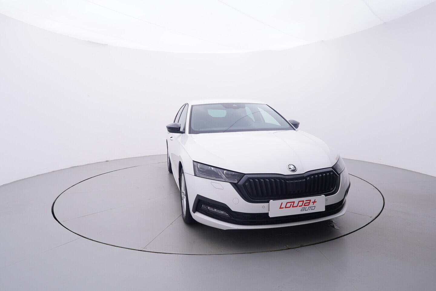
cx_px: 218
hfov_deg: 77.3
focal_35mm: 22
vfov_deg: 56.2
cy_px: 146
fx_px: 273
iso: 200
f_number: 5
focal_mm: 15
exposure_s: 1/80
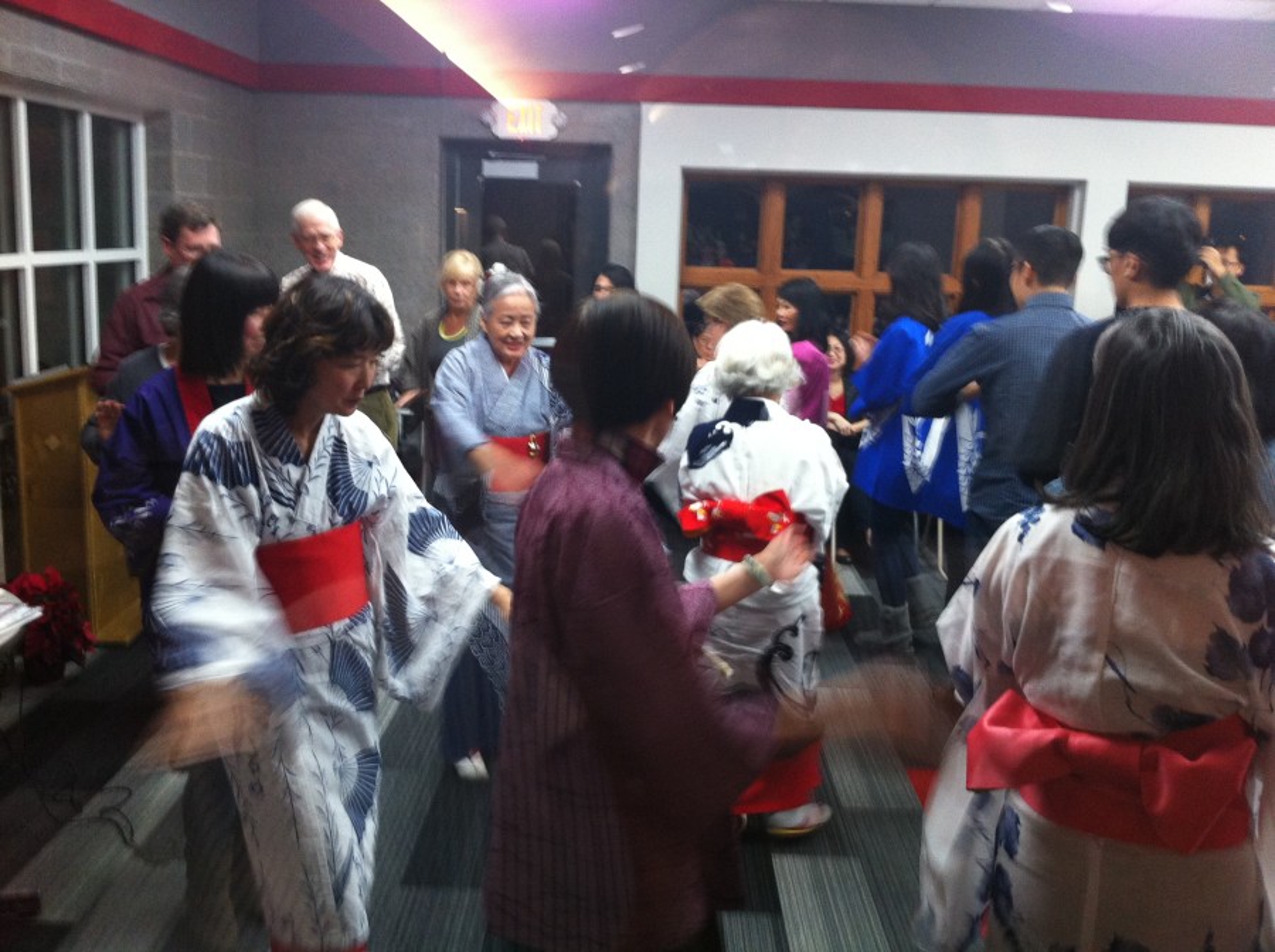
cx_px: 638
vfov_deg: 40.6
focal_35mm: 35
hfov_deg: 52.7
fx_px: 1287
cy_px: 476
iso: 160
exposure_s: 1/15
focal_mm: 3.85
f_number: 2.8
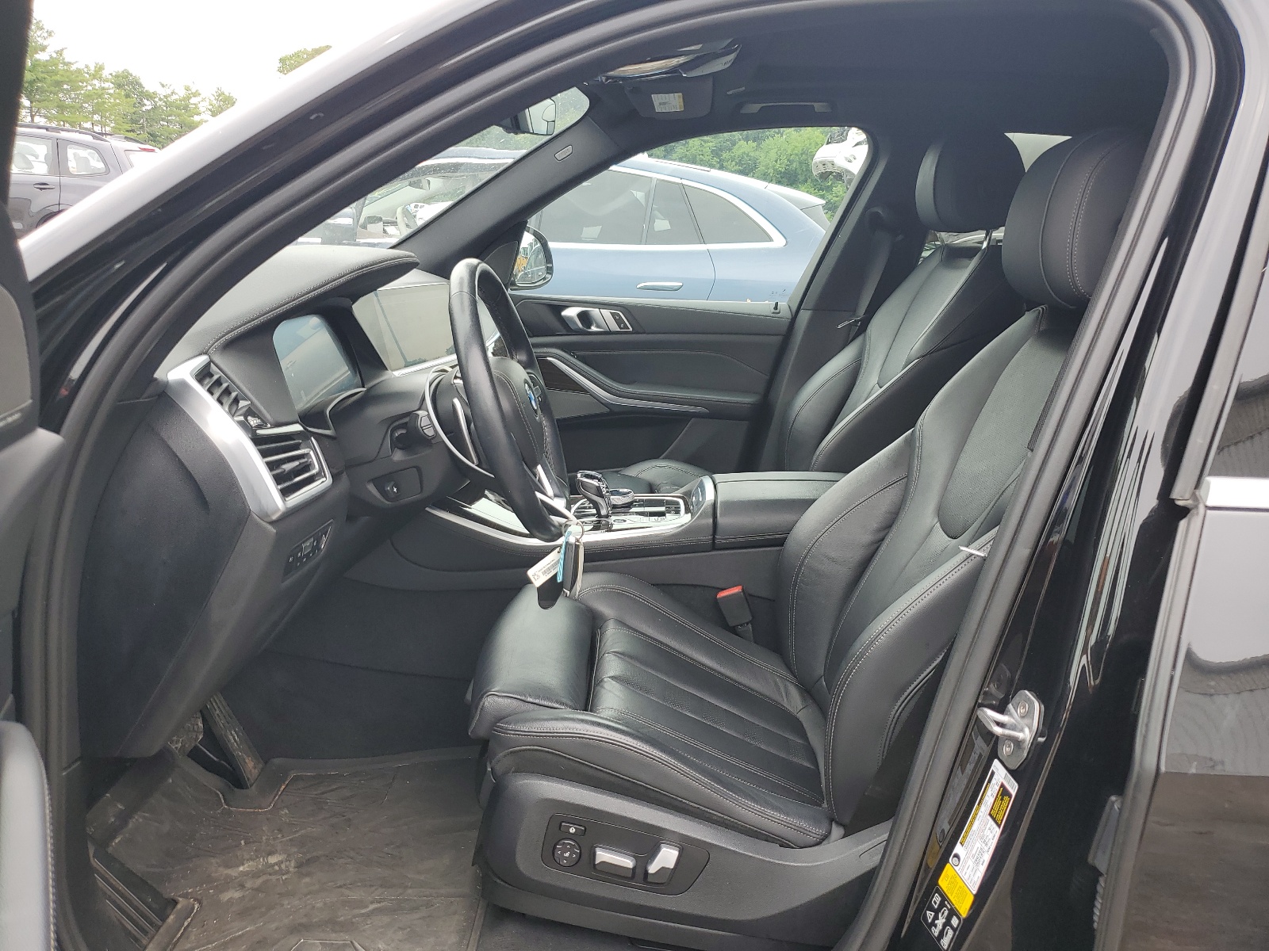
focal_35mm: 26
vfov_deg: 53.1
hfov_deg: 67.3
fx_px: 953
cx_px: 634
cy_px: 476
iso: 50
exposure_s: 1/303
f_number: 1.5
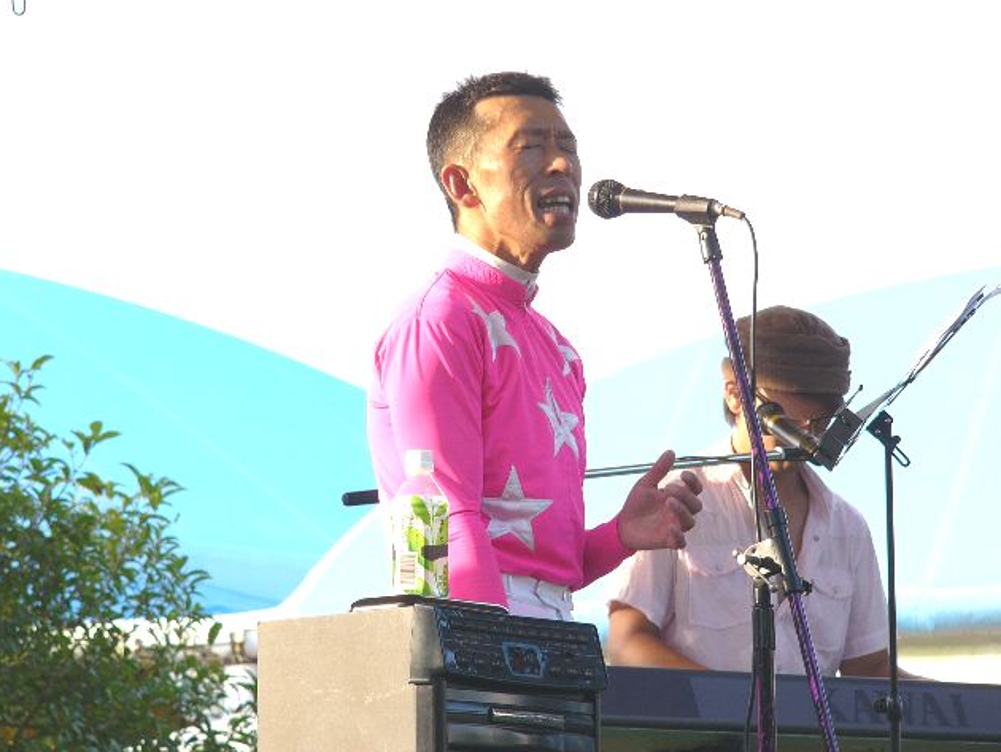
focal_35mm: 202
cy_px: 372
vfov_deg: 7.4
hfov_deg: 9.8
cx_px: 502
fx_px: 5844
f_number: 4
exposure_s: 1/100
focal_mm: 33.1
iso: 50
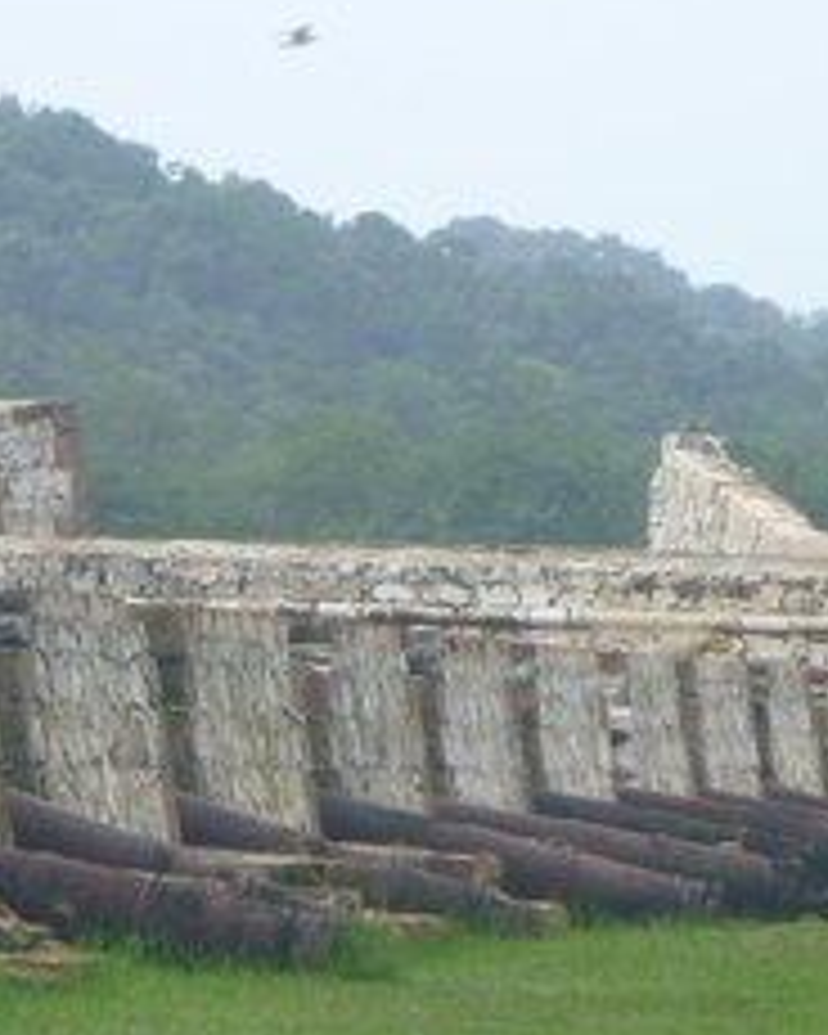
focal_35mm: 374
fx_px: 11456
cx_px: 205
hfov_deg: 4.1
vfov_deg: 5.2
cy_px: 830
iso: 125
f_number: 5.9
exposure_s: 1/125
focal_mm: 22.8
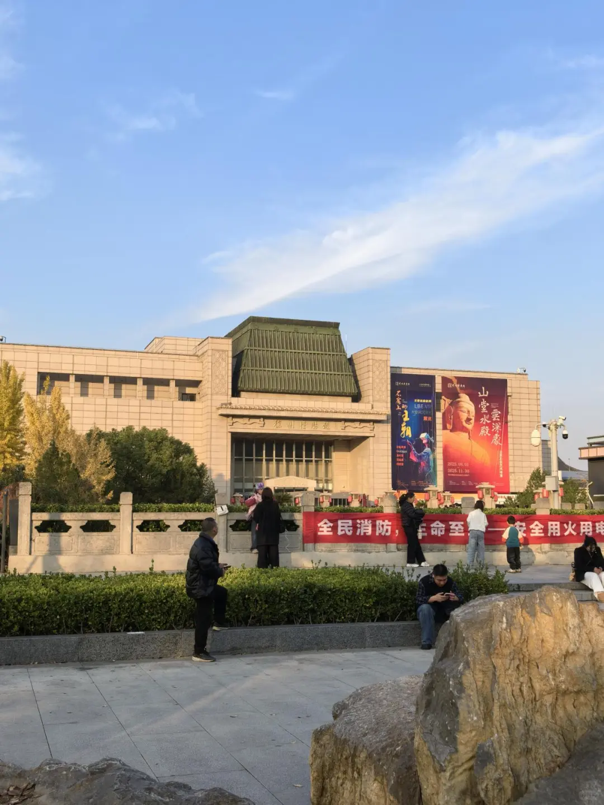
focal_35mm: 38
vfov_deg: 49.0
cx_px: 302
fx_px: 884
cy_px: 402
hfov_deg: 37.7
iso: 50
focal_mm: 6.98
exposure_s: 1/846
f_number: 2
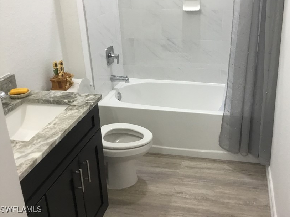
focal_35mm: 39
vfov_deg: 36.6
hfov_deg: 47.5
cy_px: 81
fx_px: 327
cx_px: 181
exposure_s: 1/30
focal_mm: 3.3
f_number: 2.4
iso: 80
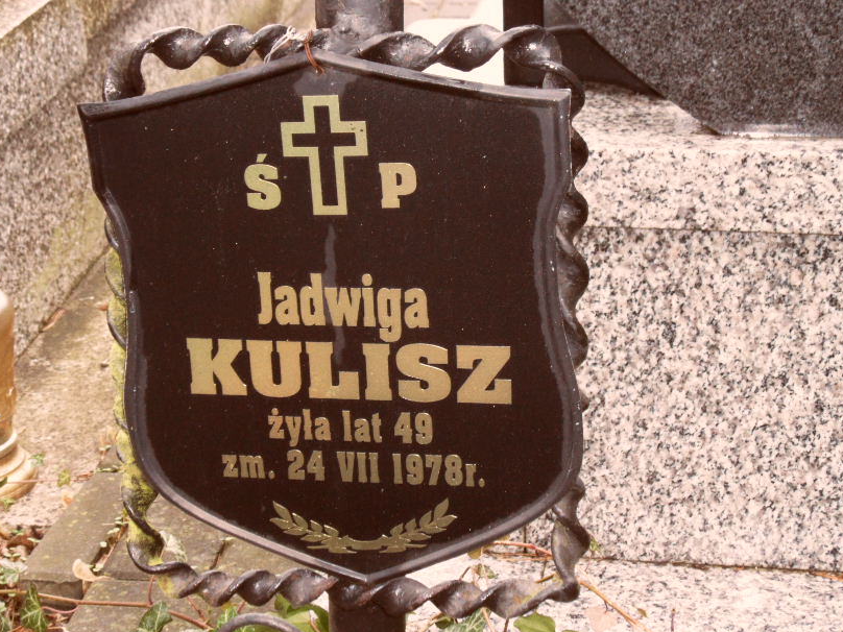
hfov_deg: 25.7
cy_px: 359
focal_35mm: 76
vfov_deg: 19.4
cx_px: 388
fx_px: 1851
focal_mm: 10.3
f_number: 4
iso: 200
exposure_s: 1/45
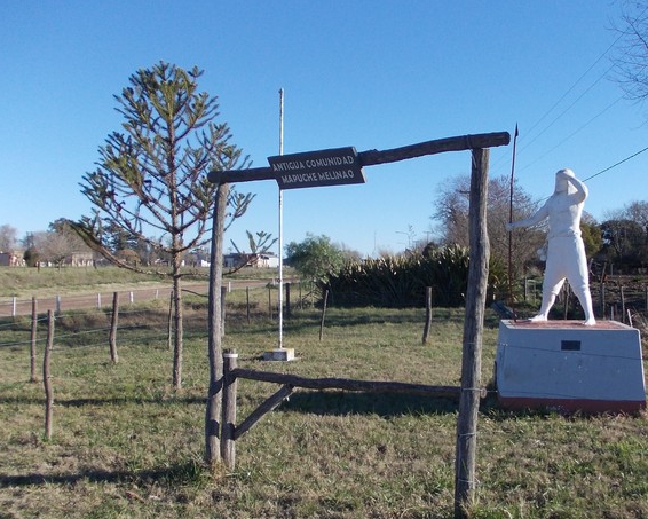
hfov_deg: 48.8
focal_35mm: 37
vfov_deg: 40.0
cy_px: 309
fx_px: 710
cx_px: 392
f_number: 5.4
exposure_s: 1/250
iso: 80
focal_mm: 4
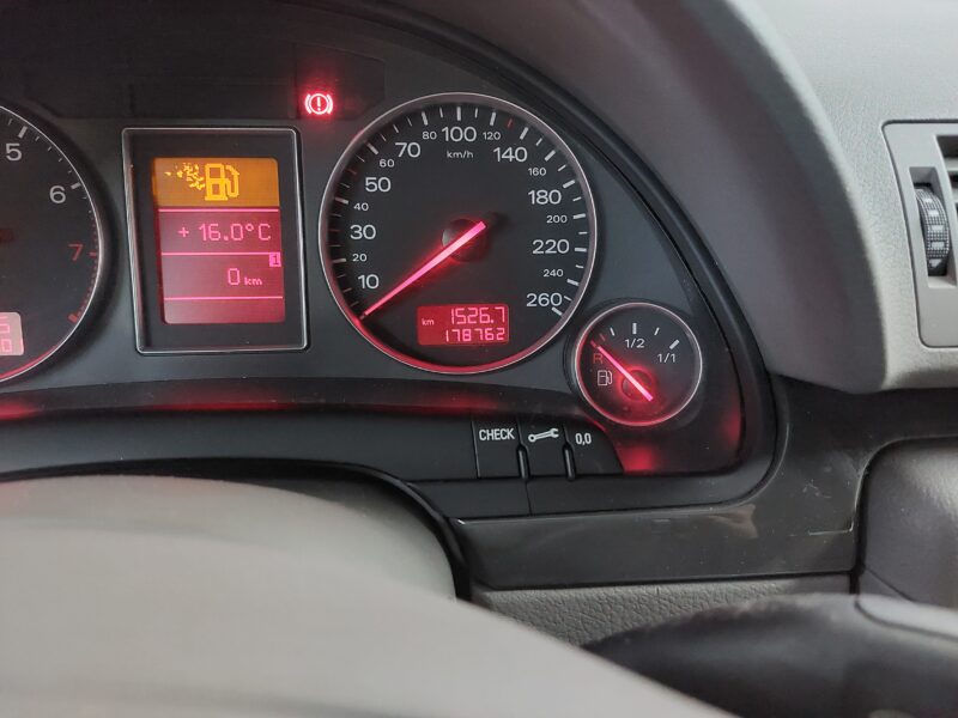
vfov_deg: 54.9
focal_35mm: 25
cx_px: 479
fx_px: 692
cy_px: 359
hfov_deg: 69.4
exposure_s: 1/20
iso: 2000
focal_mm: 5.23
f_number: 1.8
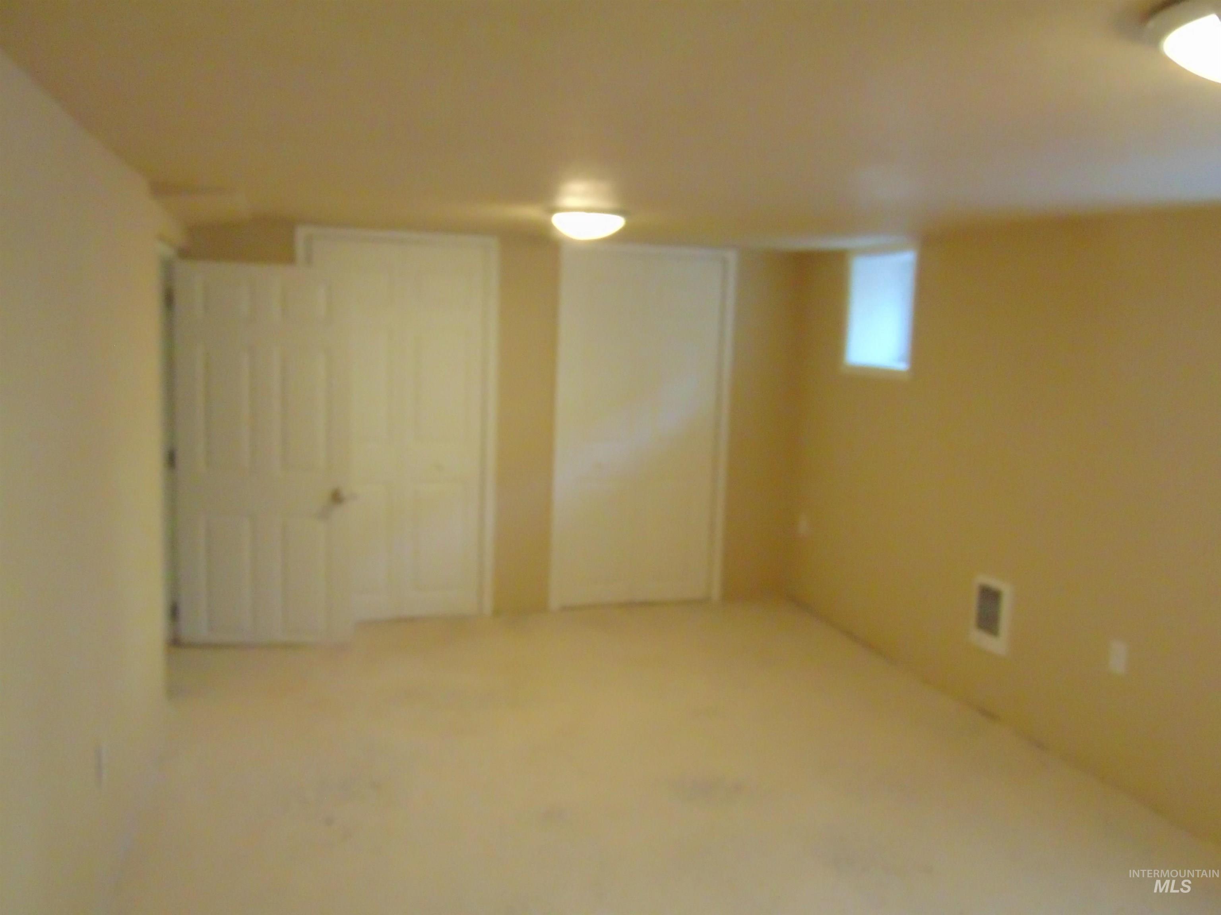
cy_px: 458
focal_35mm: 30
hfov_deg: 60.0
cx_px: 610
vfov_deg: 46.8
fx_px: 1058
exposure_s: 1/30
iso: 640
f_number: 3.1
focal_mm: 5.4
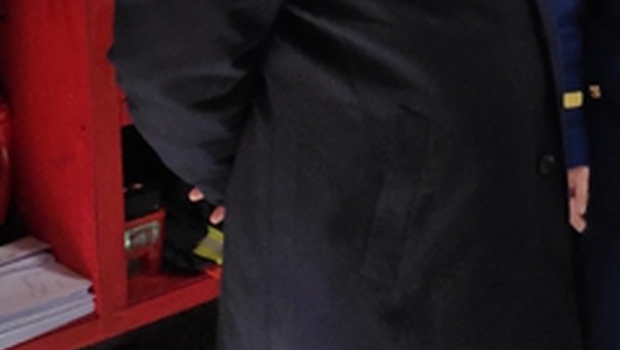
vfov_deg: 17.4
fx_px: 1103
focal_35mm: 67
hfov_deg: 27.6
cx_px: 742
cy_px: -47
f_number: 1.79
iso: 2151
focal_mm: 4.74
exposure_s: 1/33
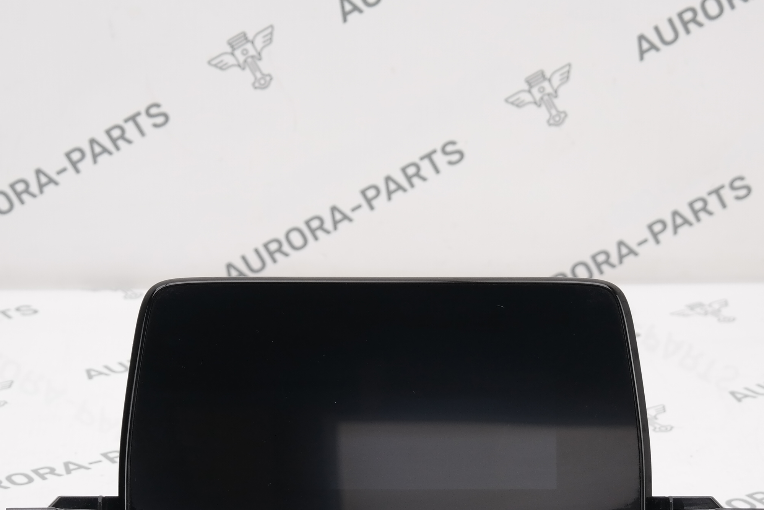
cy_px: 425
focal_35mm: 109
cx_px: 375
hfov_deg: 18.8
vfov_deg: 12.5
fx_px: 2313
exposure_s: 1/125
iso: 200
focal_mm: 37
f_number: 4.5
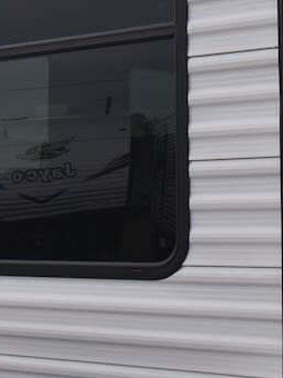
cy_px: 153
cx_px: 261
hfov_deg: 13.7
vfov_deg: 18.4
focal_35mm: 107
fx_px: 1166
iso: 250
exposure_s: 1/250
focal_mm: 14
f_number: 8
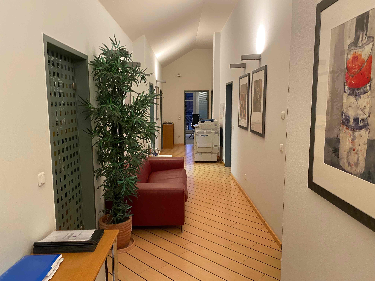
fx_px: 282
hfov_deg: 67.3
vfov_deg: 53.1
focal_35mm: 26
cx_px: 188
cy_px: 140
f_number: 1.8
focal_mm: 4.25
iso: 250
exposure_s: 1/50
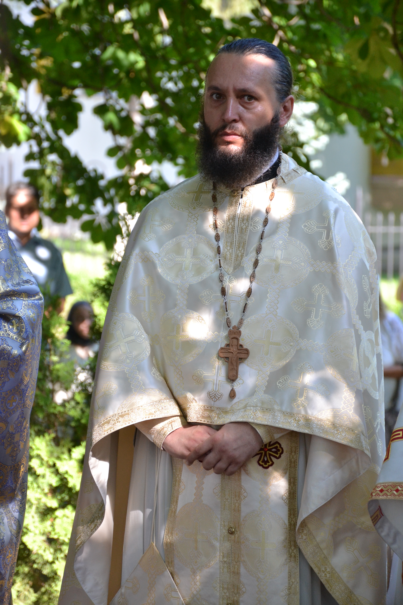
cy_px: 302
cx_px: 202
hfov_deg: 8.2
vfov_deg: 12.2
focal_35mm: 168
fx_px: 2821
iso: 800
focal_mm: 112
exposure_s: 1/320
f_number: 5.6
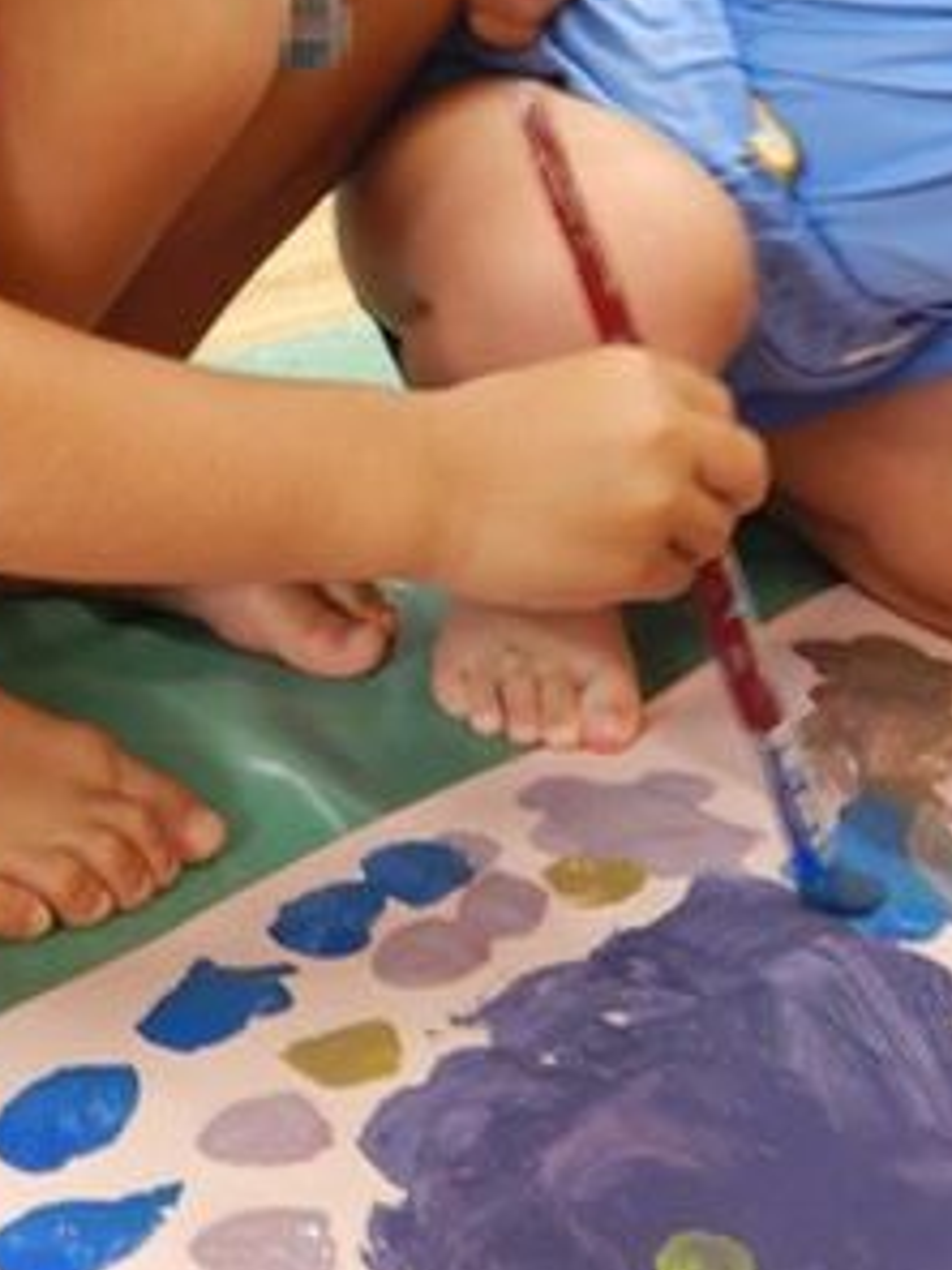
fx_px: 2493
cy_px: 154
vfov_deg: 27.6
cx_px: 463
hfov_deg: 21.6
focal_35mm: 68
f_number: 2.8
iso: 180
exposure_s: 1/30
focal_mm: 4.3
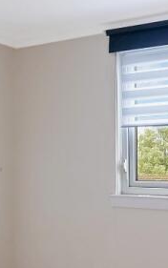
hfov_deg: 23.1
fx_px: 395
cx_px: 165
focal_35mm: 54
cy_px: 179
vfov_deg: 37.1
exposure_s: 1/50
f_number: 4
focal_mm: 7
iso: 200
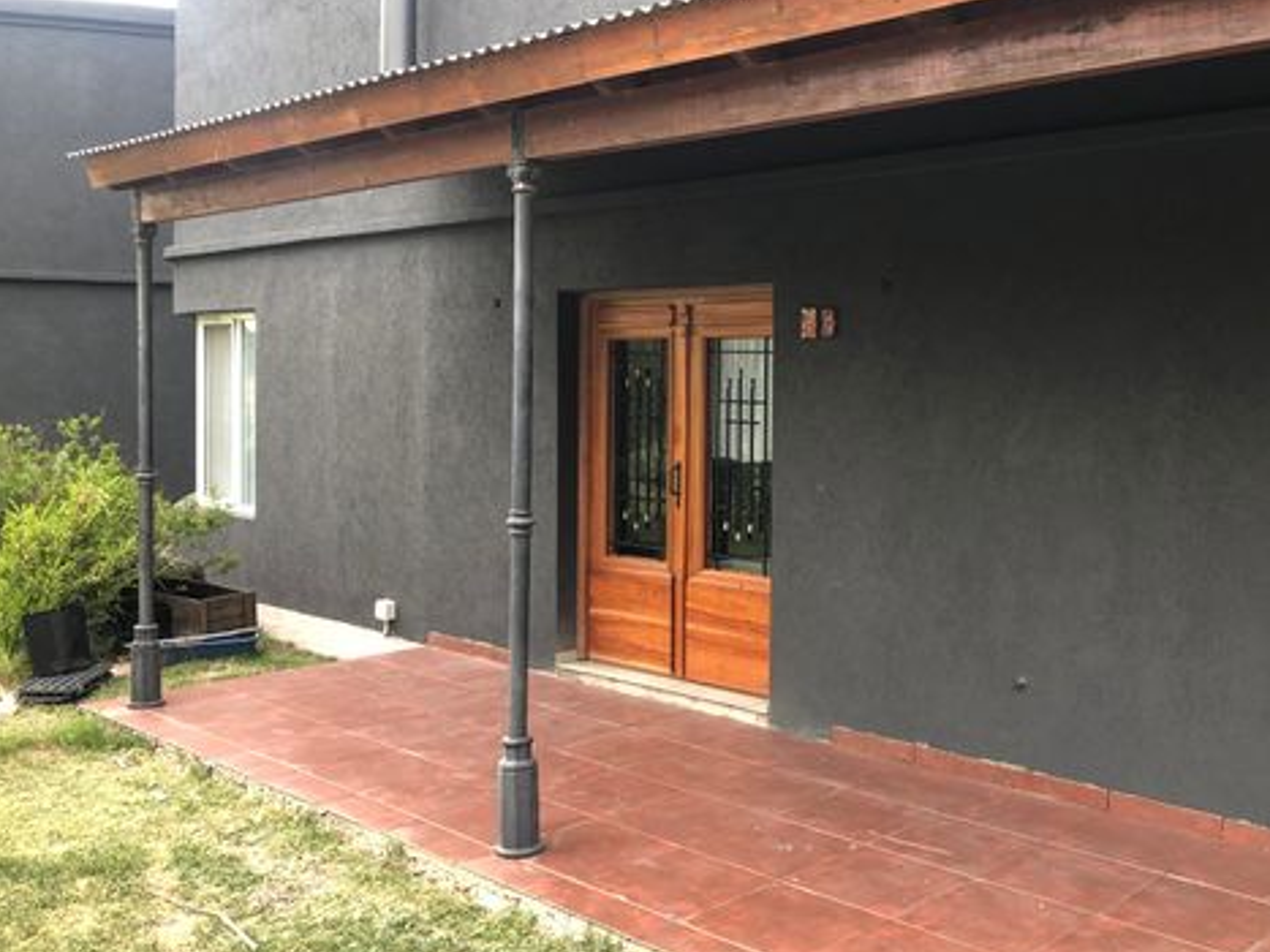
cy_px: 419
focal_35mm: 36
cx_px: 805
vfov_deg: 39.6
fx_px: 1320
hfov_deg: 50.8
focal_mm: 3.99
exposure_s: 1/30
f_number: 1.8
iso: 25
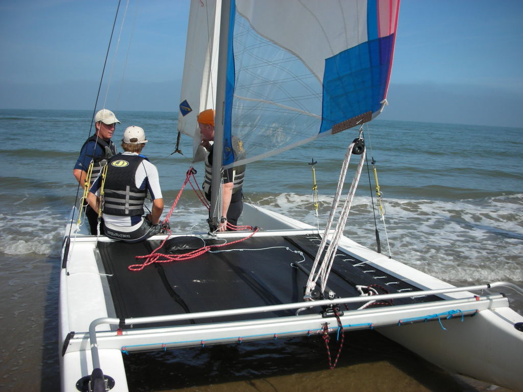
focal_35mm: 35
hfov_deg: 52.6
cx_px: 262
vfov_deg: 40.7
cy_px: 196
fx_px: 529
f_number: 8.5
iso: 50
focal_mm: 5.8
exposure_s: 1/138
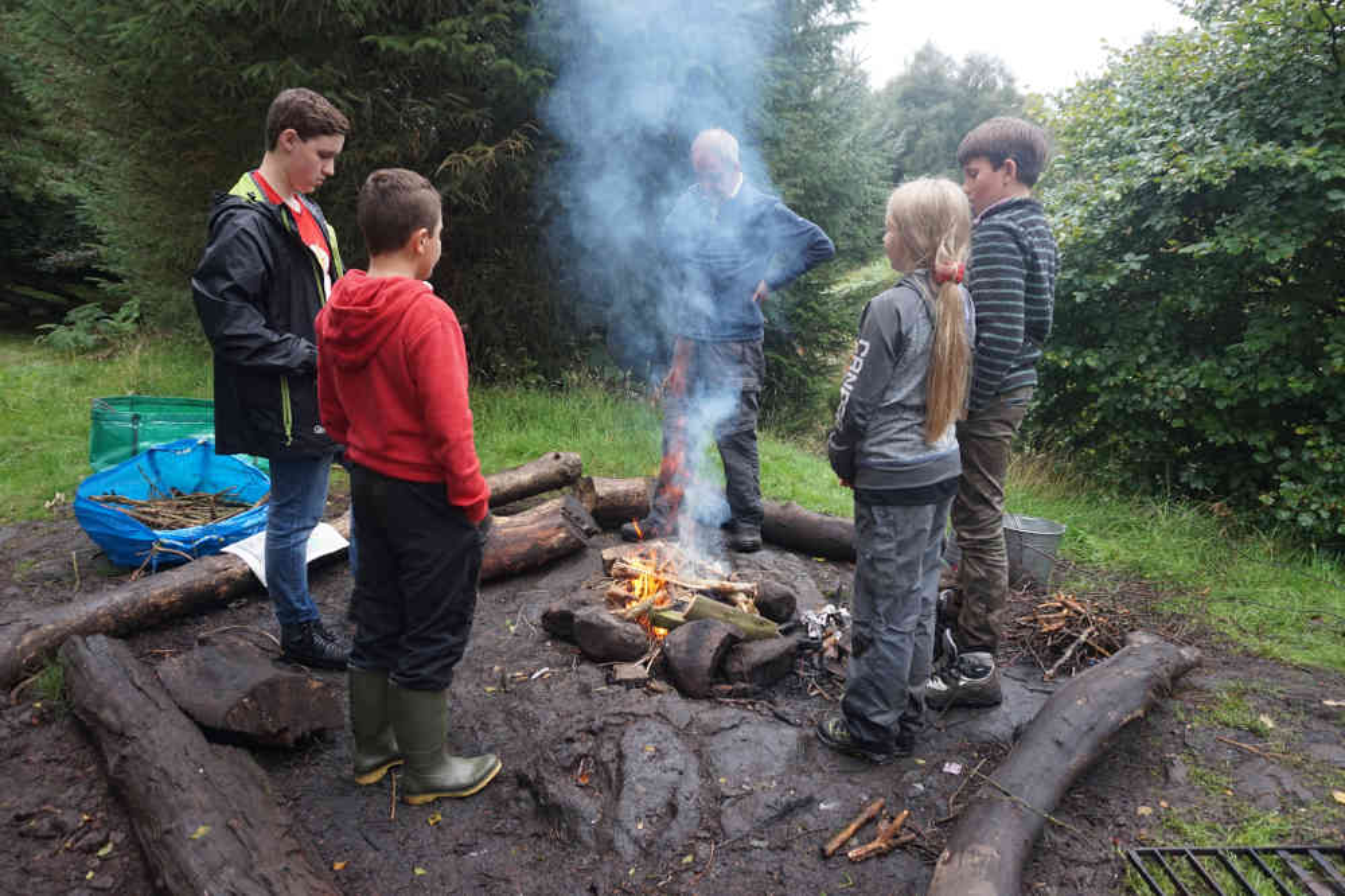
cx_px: 672
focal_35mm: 24
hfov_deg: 73.8
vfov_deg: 53.1
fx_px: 896
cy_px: 448
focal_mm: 16
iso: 320
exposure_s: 1/160
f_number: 4
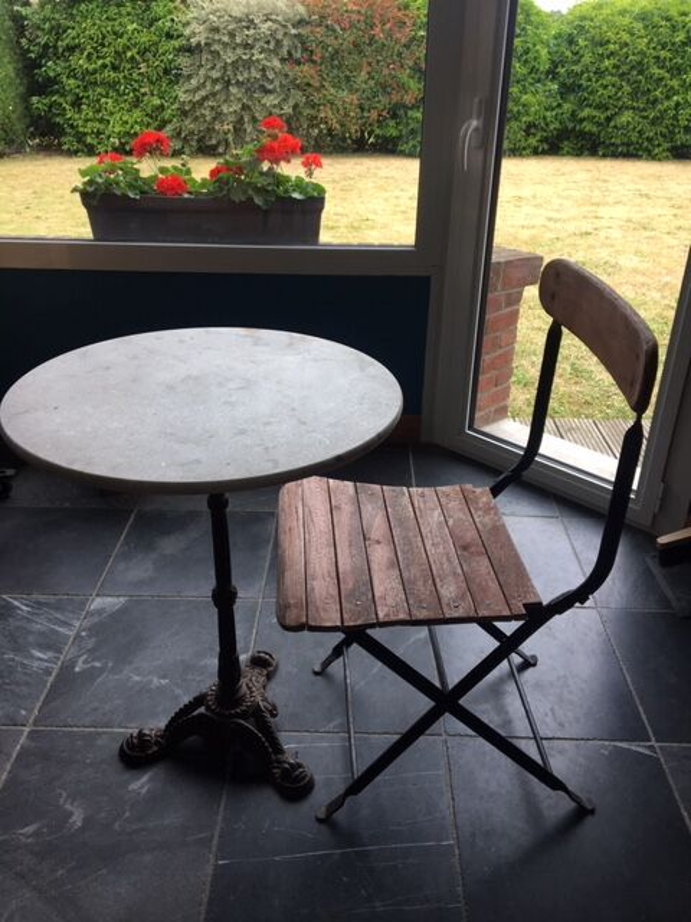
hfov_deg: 48.2
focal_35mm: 29
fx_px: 772
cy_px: 461
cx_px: 346
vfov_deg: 61.7
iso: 32
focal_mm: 4.15
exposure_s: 1/100
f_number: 2.2
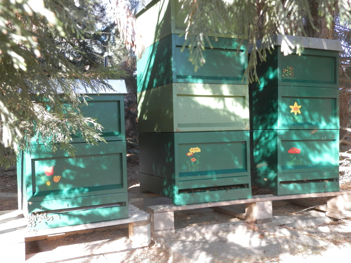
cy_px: 132
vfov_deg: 36.0
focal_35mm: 40
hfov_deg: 46.8
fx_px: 406
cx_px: 176
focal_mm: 7.2
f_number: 3.5
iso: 200
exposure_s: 1/80
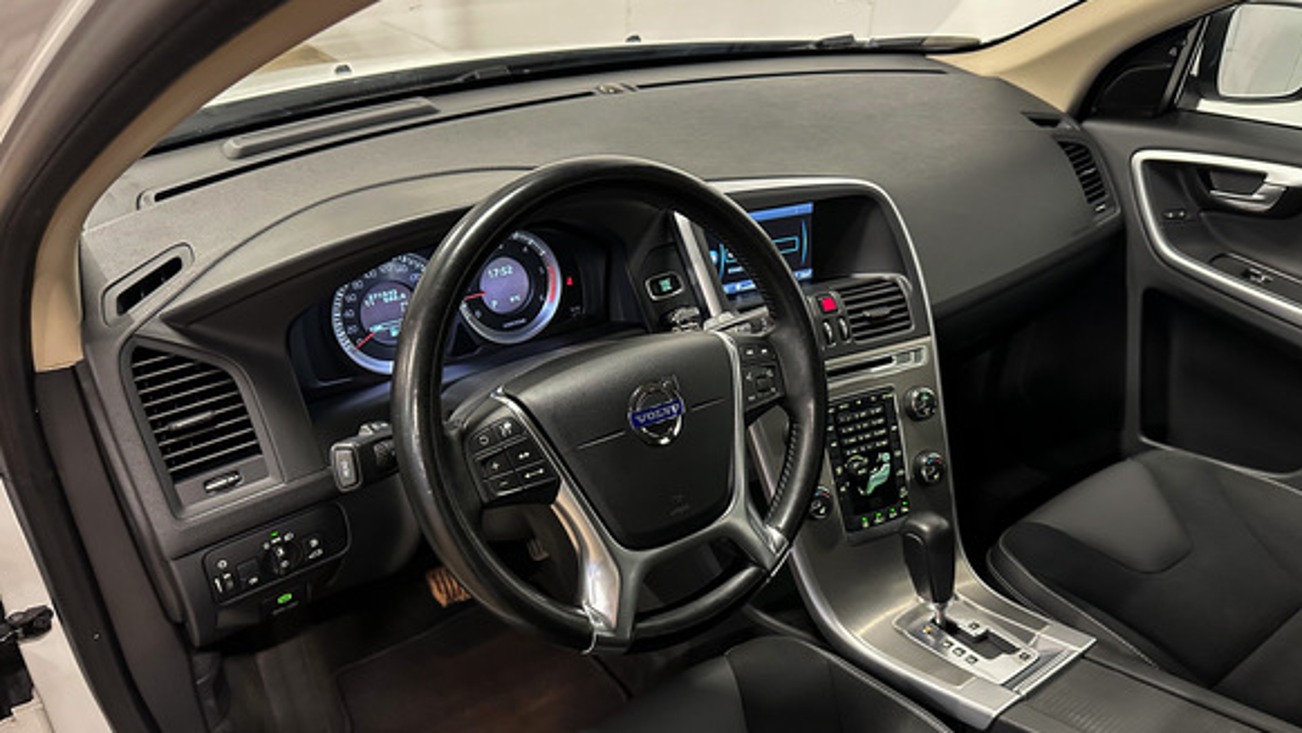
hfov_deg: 69.8
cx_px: 668
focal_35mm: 27
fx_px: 932
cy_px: 412
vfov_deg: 42.8
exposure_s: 1/33
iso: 800
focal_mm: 6.86
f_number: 1.78
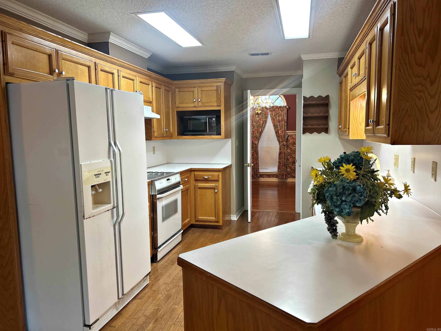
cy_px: 166
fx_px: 331
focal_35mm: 26
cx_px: 220
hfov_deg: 67.3
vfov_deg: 53.1
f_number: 1.5
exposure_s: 1/60
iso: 80
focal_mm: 5.7
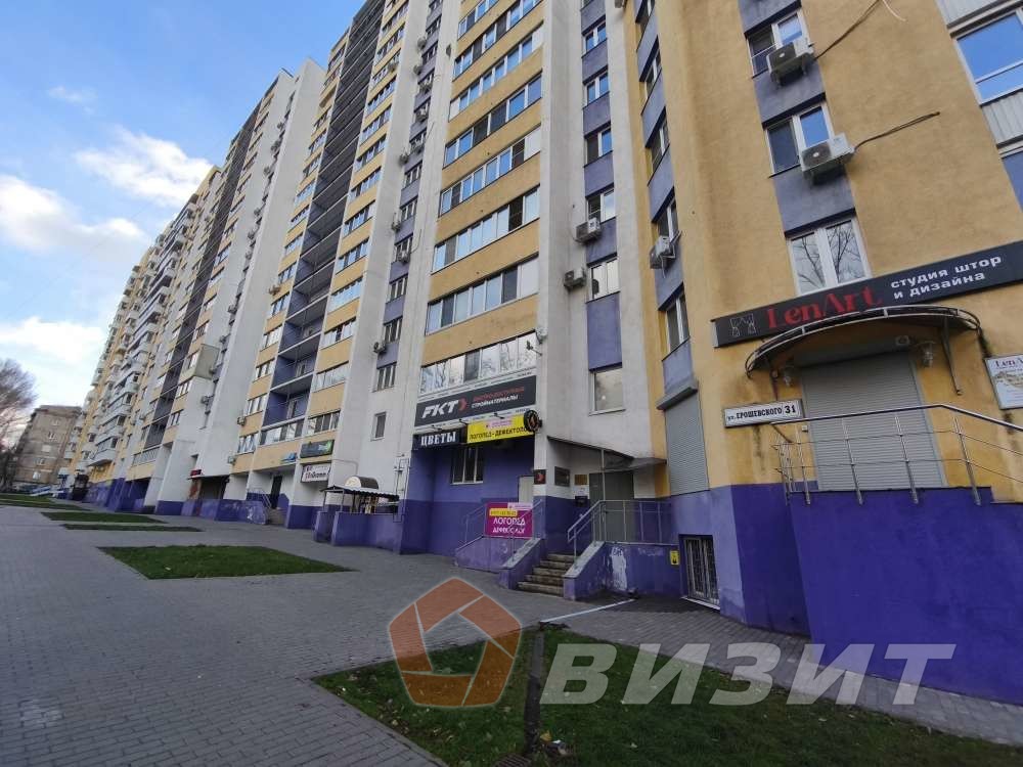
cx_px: 512
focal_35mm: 15
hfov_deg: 98.2
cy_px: 384
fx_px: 443
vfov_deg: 81.7
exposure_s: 1/523
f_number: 2.2
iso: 50
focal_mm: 1.91
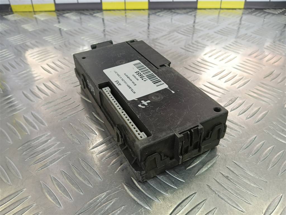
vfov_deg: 51.4
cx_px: 143
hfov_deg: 65.3
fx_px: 223
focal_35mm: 27
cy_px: 108
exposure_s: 1/50
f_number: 1.6
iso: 85
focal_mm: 4.11
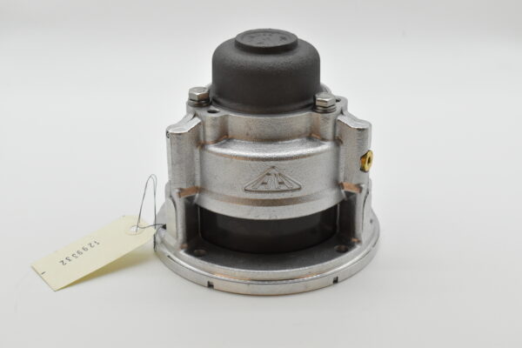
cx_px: 261
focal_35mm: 57
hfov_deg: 35.1
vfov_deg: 23.8
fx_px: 826
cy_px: 174
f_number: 8
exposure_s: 1/1250
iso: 1600
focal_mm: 38
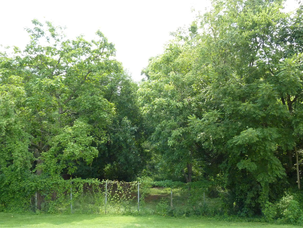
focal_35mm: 30
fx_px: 263
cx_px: 152
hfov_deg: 60.0
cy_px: 114
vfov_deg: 46.8
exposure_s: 1/400
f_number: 3.4
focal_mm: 5
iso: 400
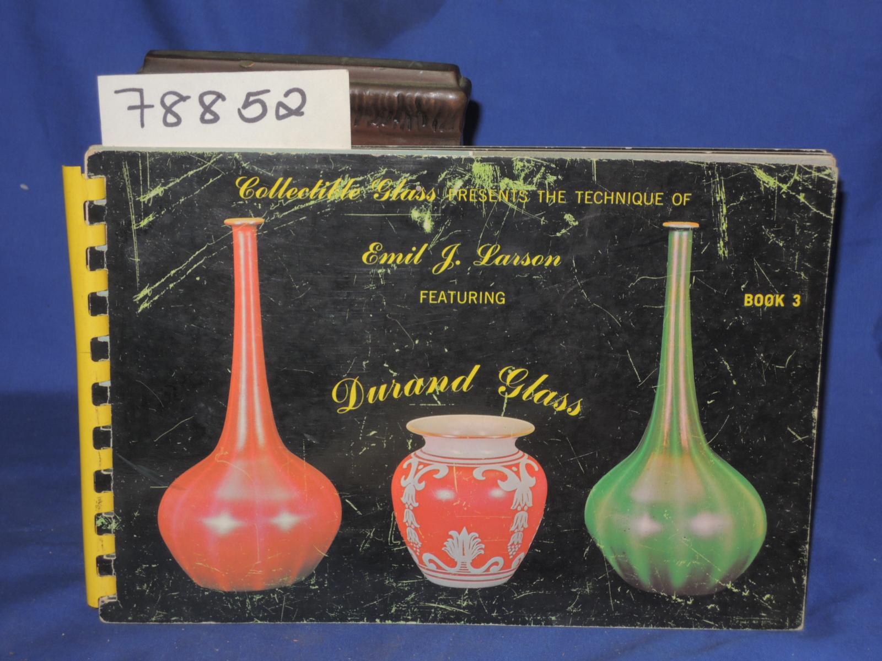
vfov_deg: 21.0
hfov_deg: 27.8
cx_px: 441
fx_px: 1784
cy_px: 330
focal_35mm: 70
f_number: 4.5
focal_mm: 12.5
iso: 200
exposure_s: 1/60
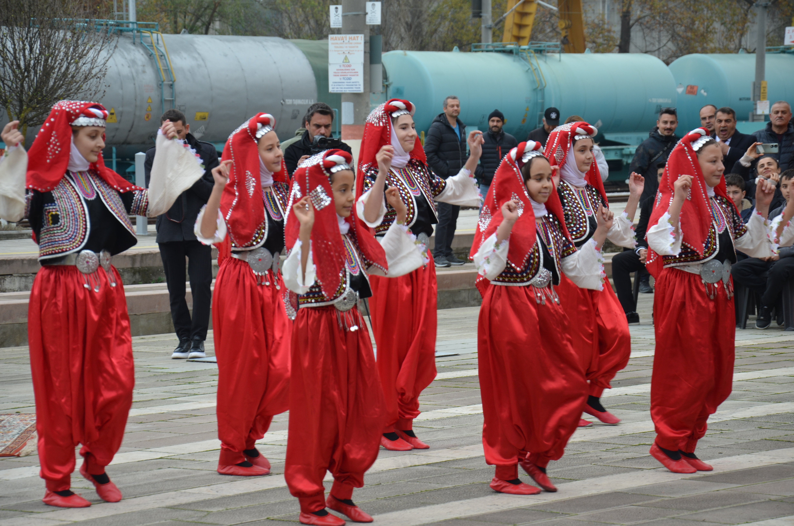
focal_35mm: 128
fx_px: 2806
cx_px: 397
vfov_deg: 10.7
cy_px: 263
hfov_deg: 16.1
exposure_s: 1/125
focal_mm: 85
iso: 200
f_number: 5.6
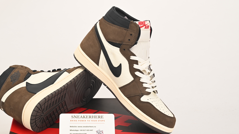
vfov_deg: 19.0
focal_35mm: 63
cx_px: 87
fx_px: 399
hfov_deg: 33.1
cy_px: 96
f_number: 11
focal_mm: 46
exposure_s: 1/200
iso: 100
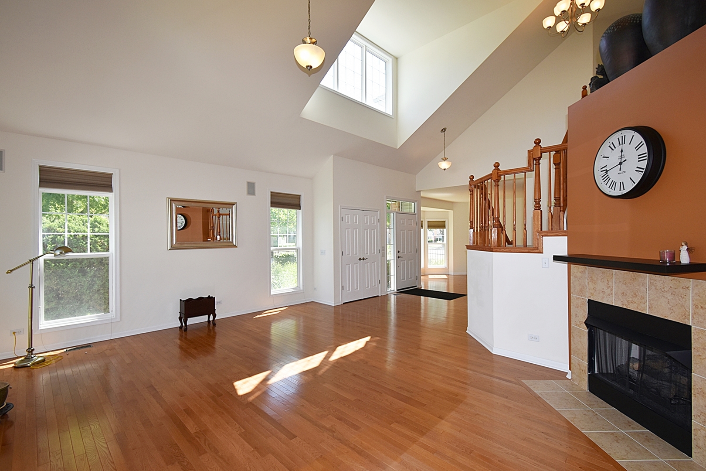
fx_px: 294
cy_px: 236
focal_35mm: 15
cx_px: 353
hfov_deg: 100.4
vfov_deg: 77.3
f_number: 5.6
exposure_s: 1/125
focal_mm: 10
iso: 200
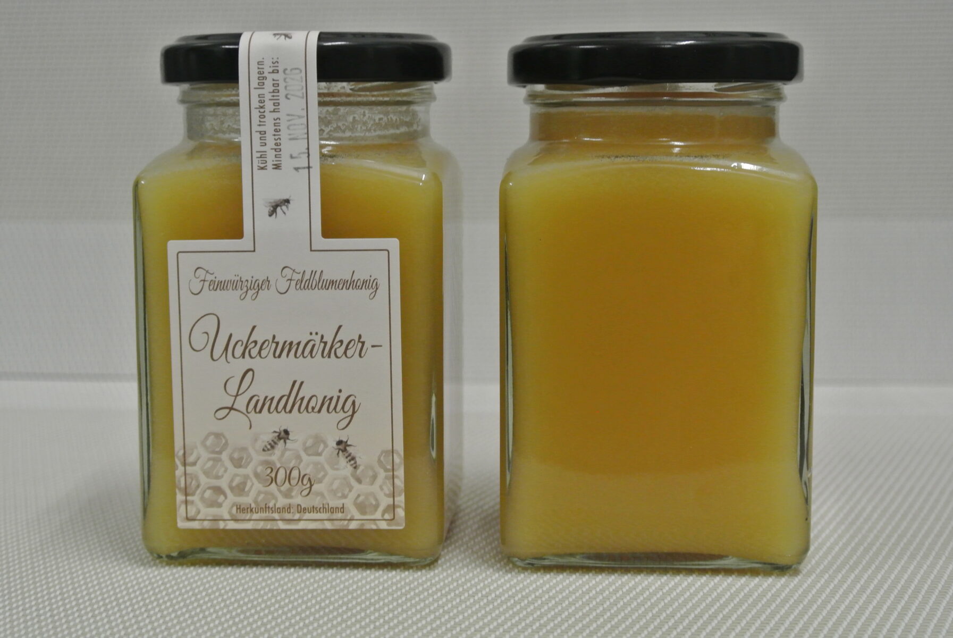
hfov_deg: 29.6
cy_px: 319
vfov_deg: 20.1
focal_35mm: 68
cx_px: 476
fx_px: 1802
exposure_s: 1/20
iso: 800
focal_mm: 25.2
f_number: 5.3
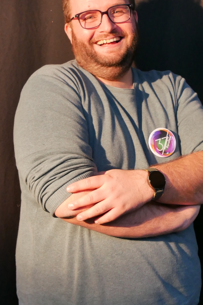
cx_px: 138
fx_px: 735
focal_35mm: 87
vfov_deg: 23.3
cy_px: 108
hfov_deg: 15.7
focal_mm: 24
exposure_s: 1/60
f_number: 5.6
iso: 800
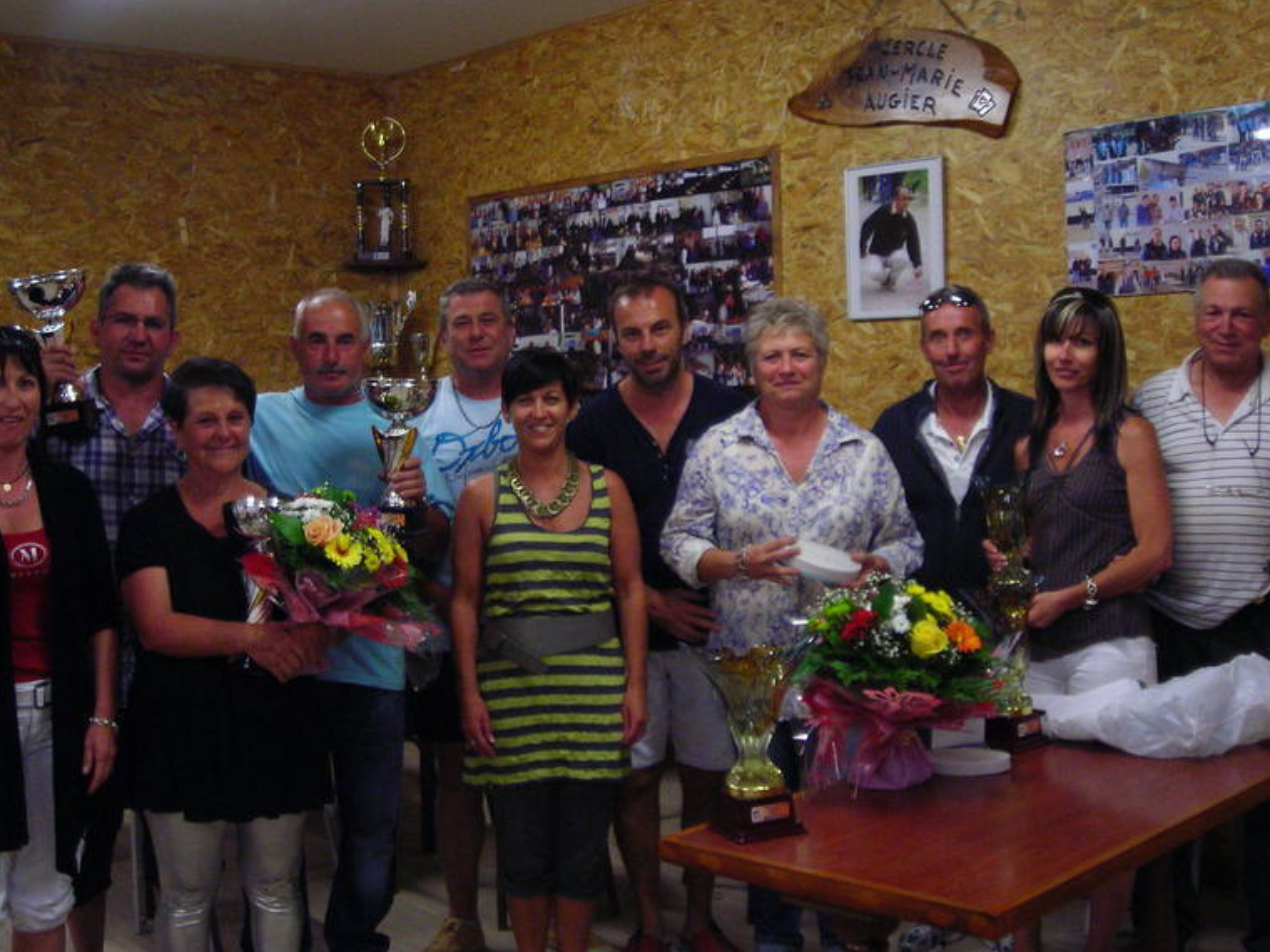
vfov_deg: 33.6
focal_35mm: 43
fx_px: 1578
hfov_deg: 43.8
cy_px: 450
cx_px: 602
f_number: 3.2
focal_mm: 6.3
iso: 200
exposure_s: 1/30
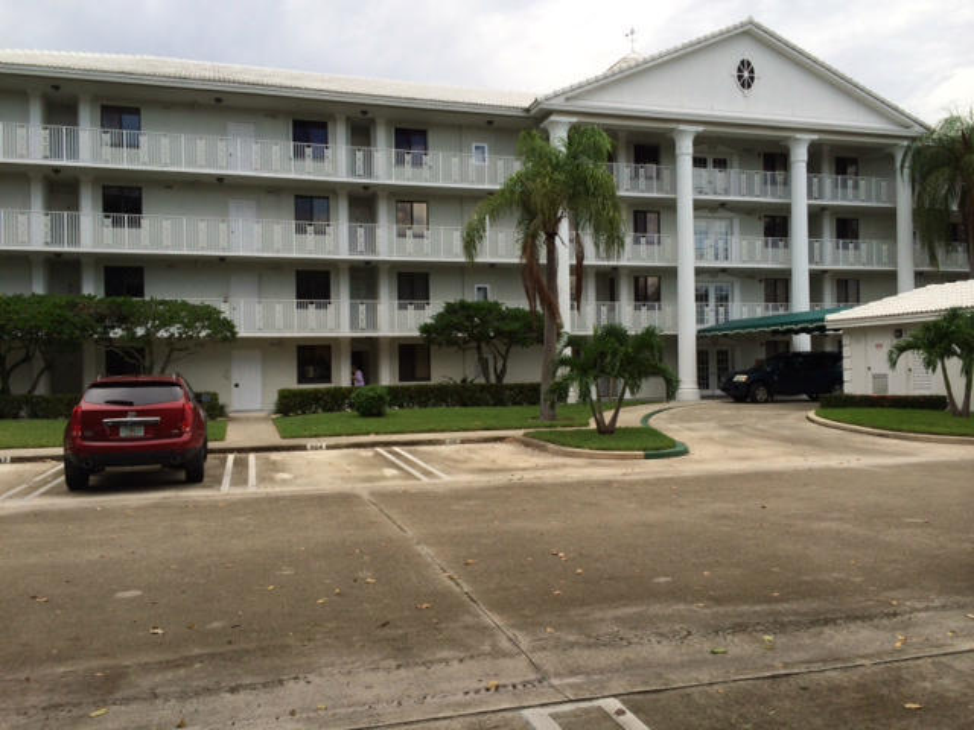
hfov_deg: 60.0
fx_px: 844
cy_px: 365
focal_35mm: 30
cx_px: 487
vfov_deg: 46.8
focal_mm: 4.12
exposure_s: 1/820
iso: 32
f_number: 2.2
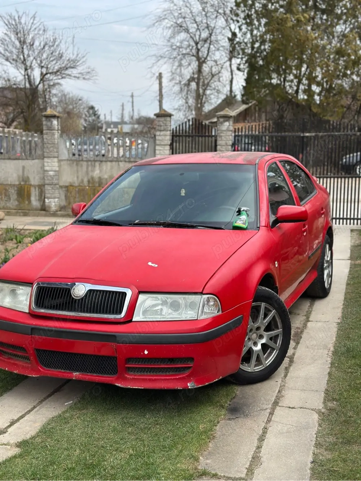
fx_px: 668
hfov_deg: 30.3
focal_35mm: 48
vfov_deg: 39.7
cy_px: 240
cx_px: 180
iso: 80
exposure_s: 1/2160
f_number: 1.78
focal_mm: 6.86
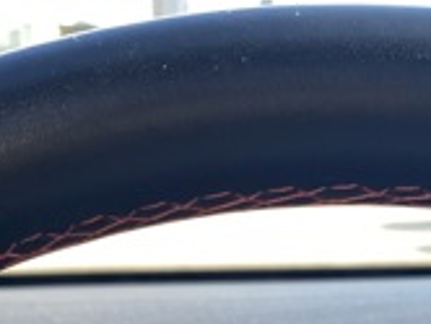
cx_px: 405
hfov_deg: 15.5
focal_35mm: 125
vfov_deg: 10.7
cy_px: 695
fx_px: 1559
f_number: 1.8
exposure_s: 1/107
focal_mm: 4.25
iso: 50
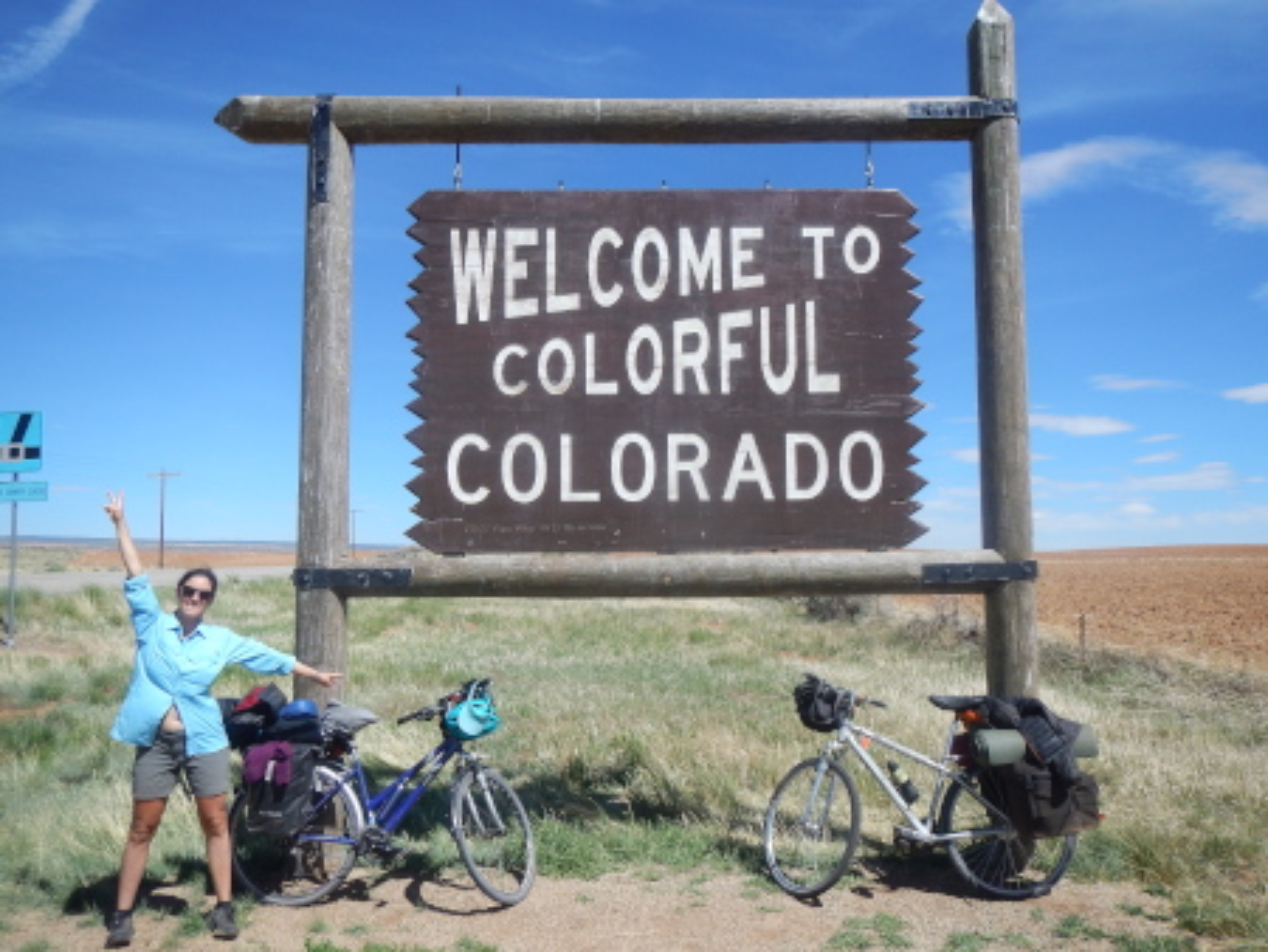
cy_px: 476
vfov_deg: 49.8
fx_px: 1026
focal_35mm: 28
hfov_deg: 63.4
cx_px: 634
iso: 125
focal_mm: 5
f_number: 3.9
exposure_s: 1/1000
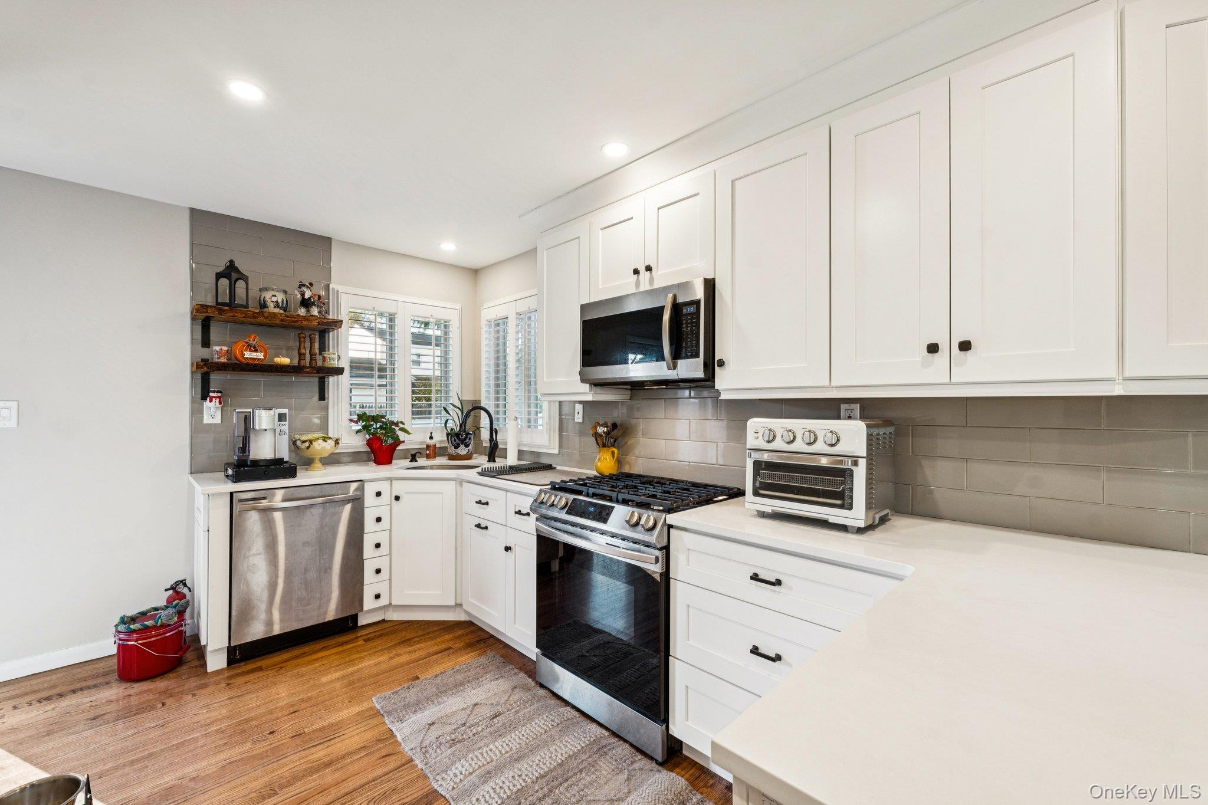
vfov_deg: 81.2
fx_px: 470
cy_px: 402
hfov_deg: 104.3
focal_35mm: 14
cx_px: 604
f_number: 11
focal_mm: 14
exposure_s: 1/15
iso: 640
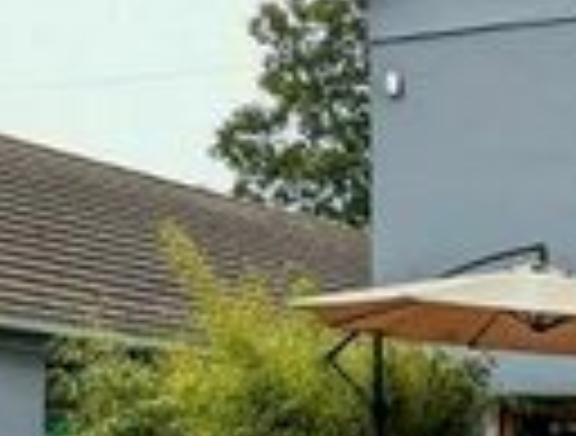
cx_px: 916
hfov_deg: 19.1
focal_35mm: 87
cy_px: 519
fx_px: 1453
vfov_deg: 16.4
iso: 50
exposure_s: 1/318
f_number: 2.2
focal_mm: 2.35
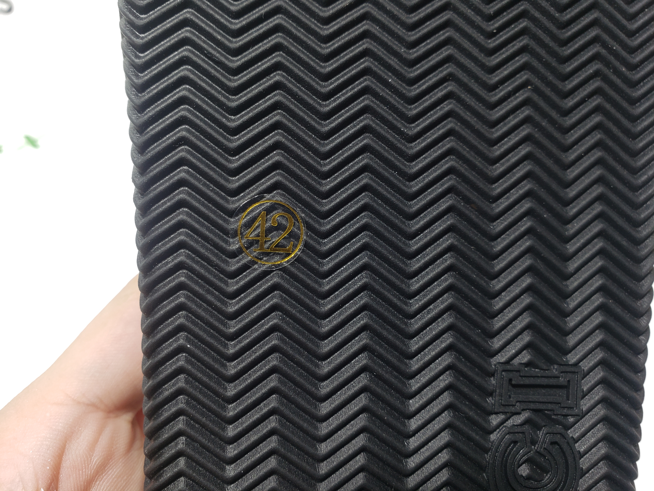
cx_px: 327
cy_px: 246
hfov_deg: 67.3
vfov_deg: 53.1
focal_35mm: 26
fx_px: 491
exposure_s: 1/100
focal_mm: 4.3
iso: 80
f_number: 2.4
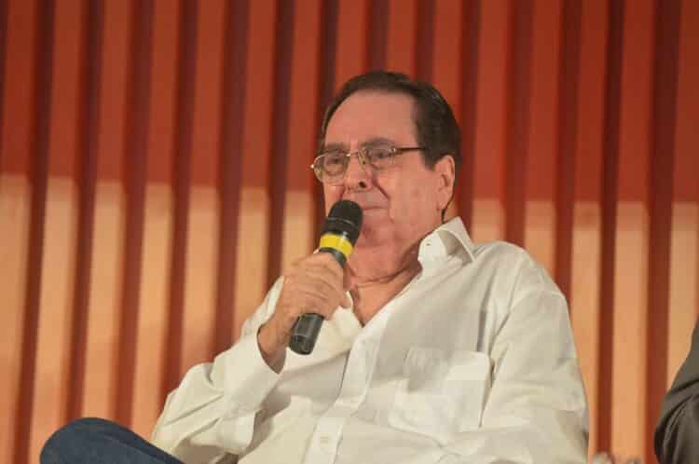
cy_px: 232
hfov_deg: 10.3
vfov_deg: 6.8
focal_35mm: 200
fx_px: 3878
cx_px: 350
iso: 3200
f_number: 4
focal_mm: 200
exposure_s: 1/160
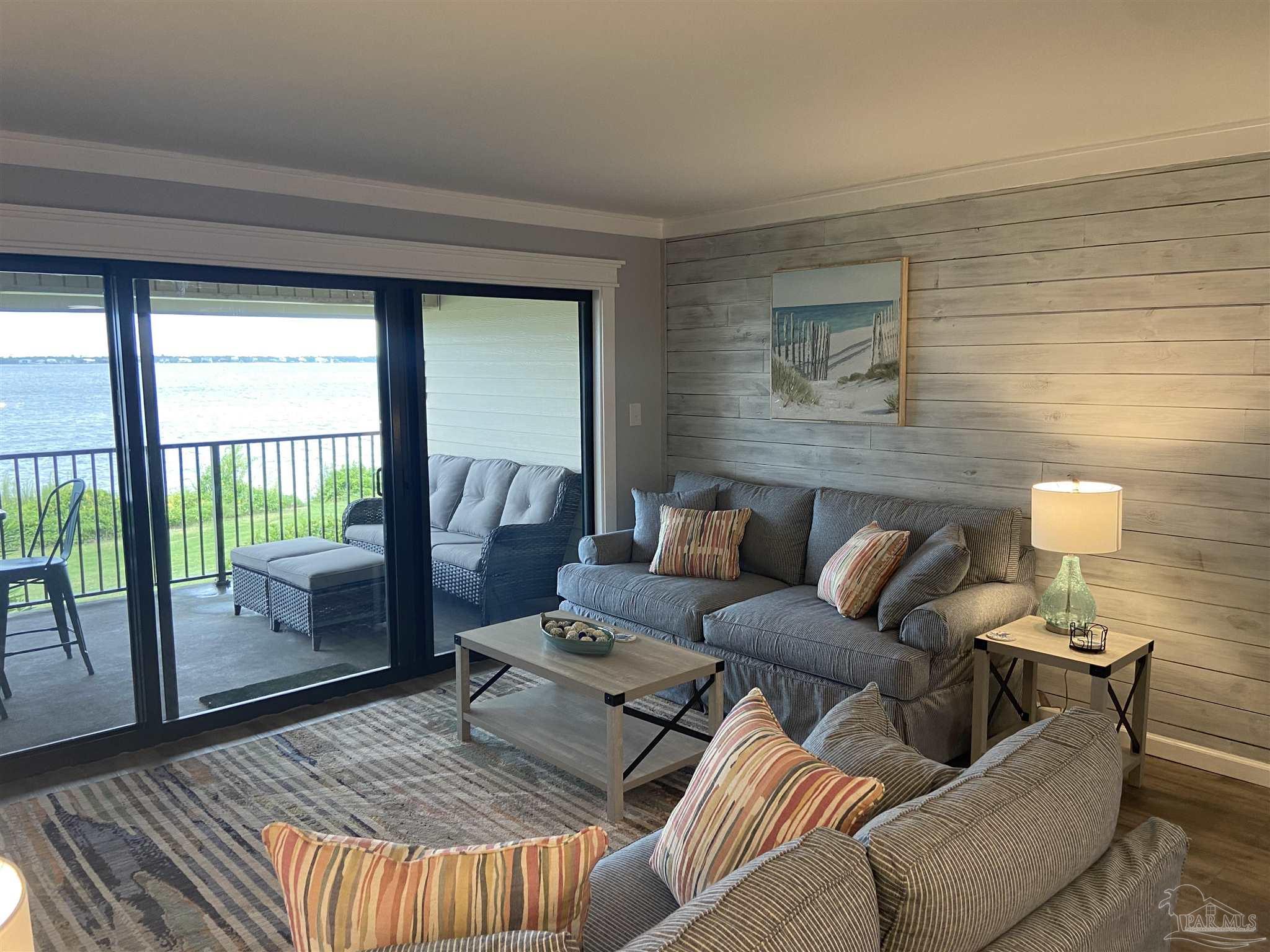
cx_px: 635
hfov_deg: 67.3
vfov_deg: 53.1
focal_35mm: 26
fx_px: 954
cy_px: 476
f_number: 1.8
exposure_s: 1/60
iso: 100
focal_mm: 4.25
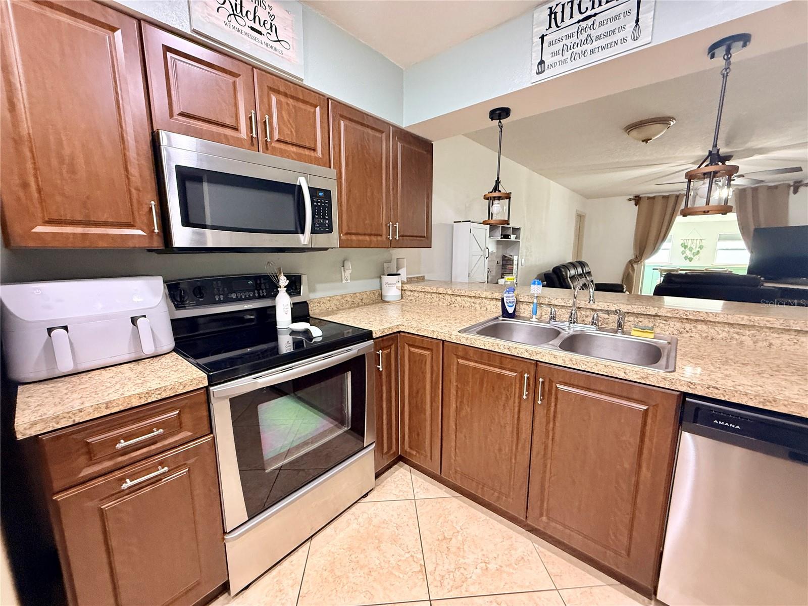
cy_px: 303
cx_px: 404
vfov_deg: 85.7
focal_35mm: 14
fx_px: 327
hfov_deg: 102.1
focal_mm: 2.22
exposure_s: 1/60
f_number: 2.2
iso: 500
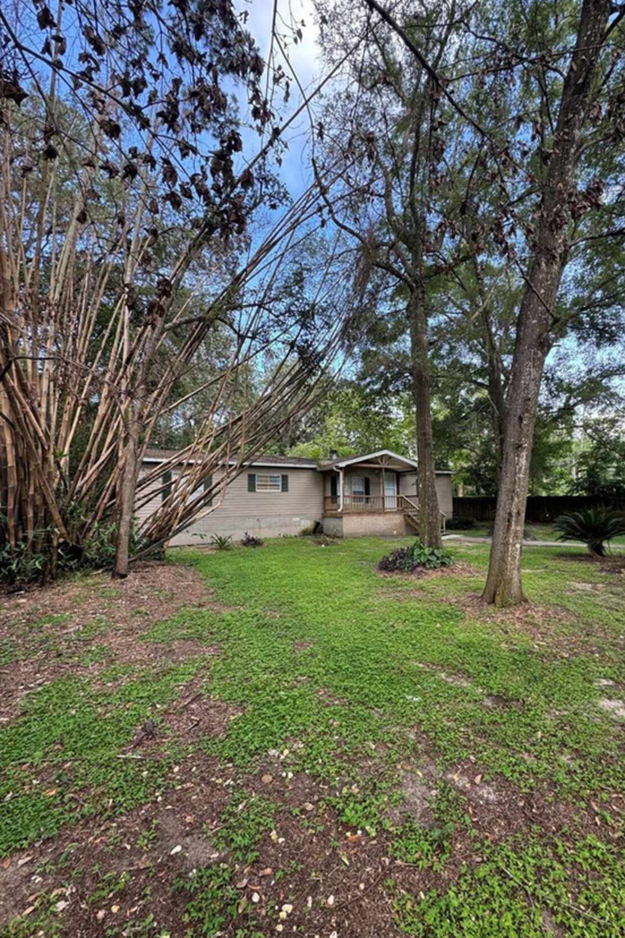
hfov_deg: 76.8
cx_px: 360
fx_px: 391
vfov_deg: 100.4
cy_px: 472
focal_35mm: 15
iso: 50
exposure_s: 1/99
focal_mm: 2.22
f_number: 2.2
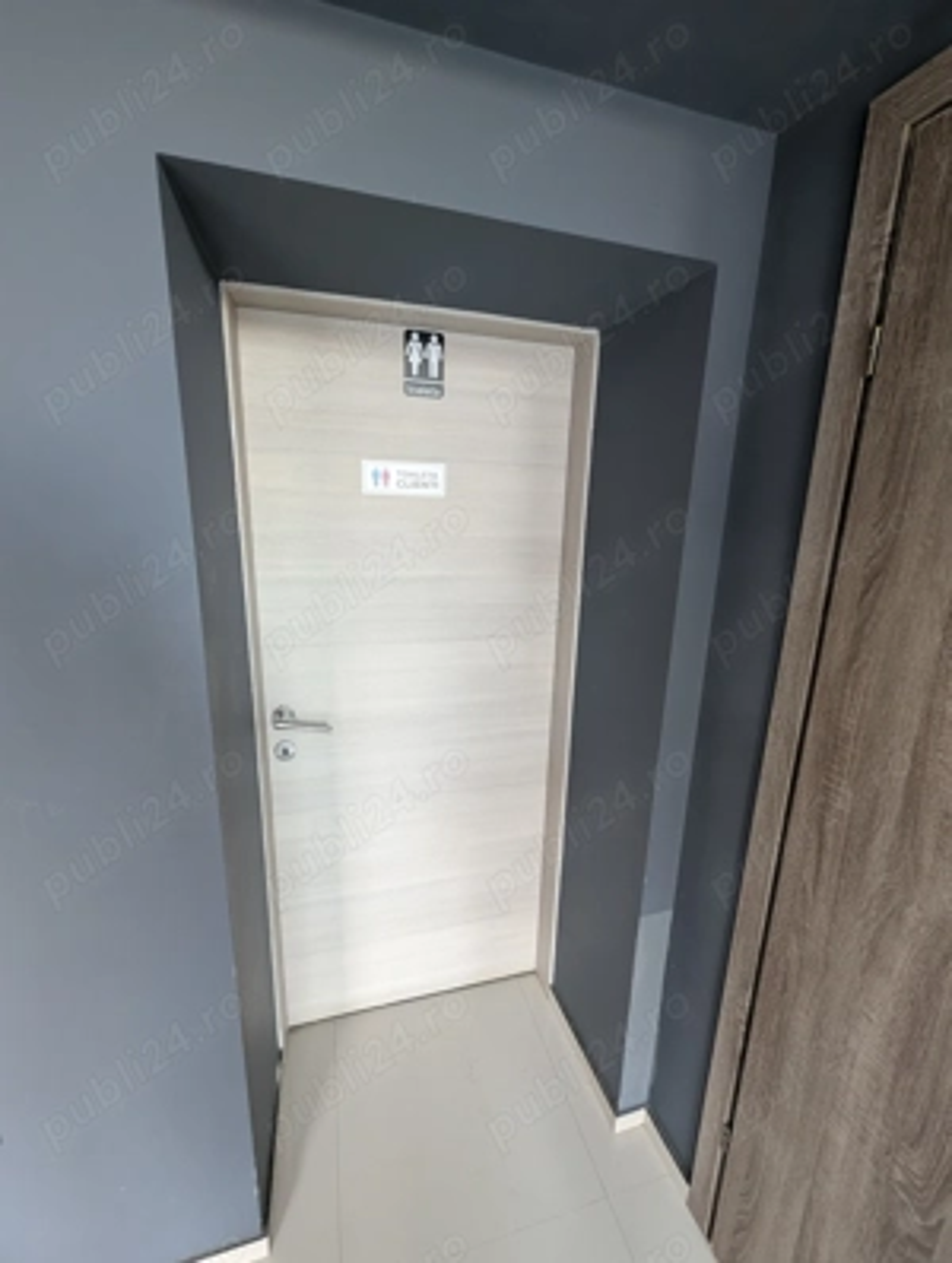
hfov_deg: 90.1
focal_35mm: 13
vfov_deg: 106.1
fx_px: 475
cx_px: 476
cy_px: 632
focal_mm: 1.95
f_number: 2.2
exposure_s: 1/23.8
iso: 99
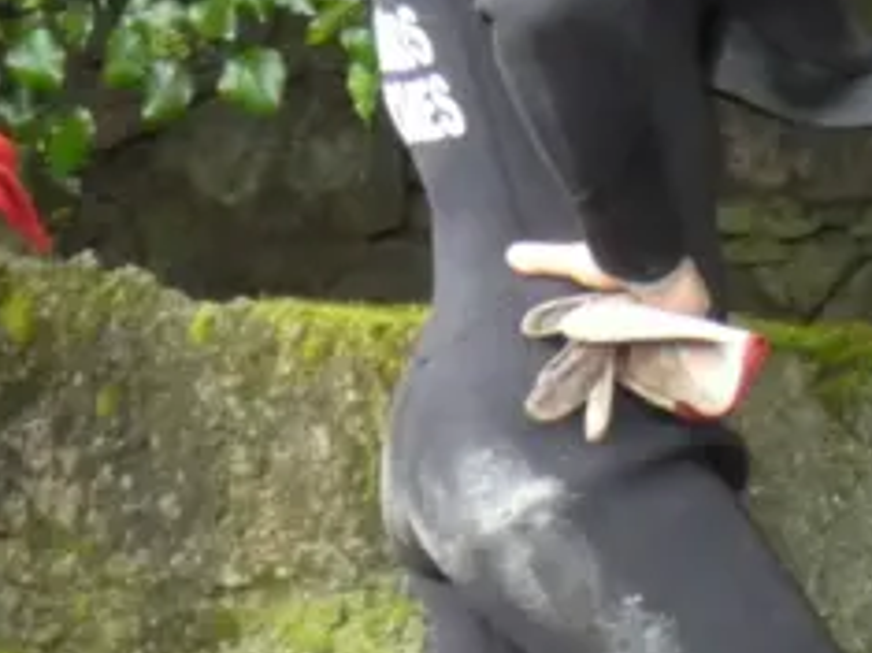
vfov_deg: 3.1
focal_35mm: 475
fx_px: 11959
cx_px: 1225
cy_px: -52
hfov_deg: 4.2
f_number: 4.7
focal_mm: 16.6
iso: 800
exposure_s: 1/80
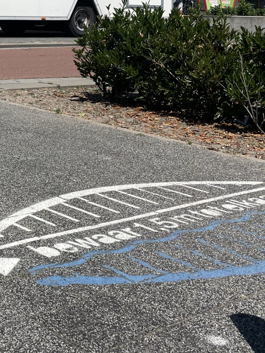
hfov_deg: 20.6
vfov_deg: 28.6
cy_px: 31
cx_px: -82
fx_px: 664
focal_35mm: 65
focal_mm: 4.2
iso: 32
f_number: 1.6
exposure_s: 1/4831
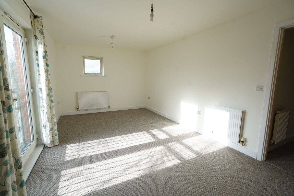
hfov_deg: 96.7
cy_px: 98
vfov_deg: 73.8
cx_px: 147
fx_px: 131
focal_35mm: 16
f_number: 5.6
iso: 500
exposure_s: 1/250
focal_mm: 16
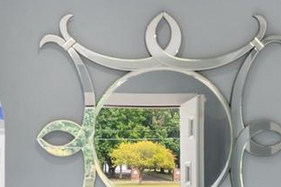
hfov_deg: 18.5
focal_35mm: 110
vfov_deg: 12.2
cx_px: 89
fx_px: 858
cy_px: 205
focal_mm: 34
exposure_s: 1/25
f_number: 9
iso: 400
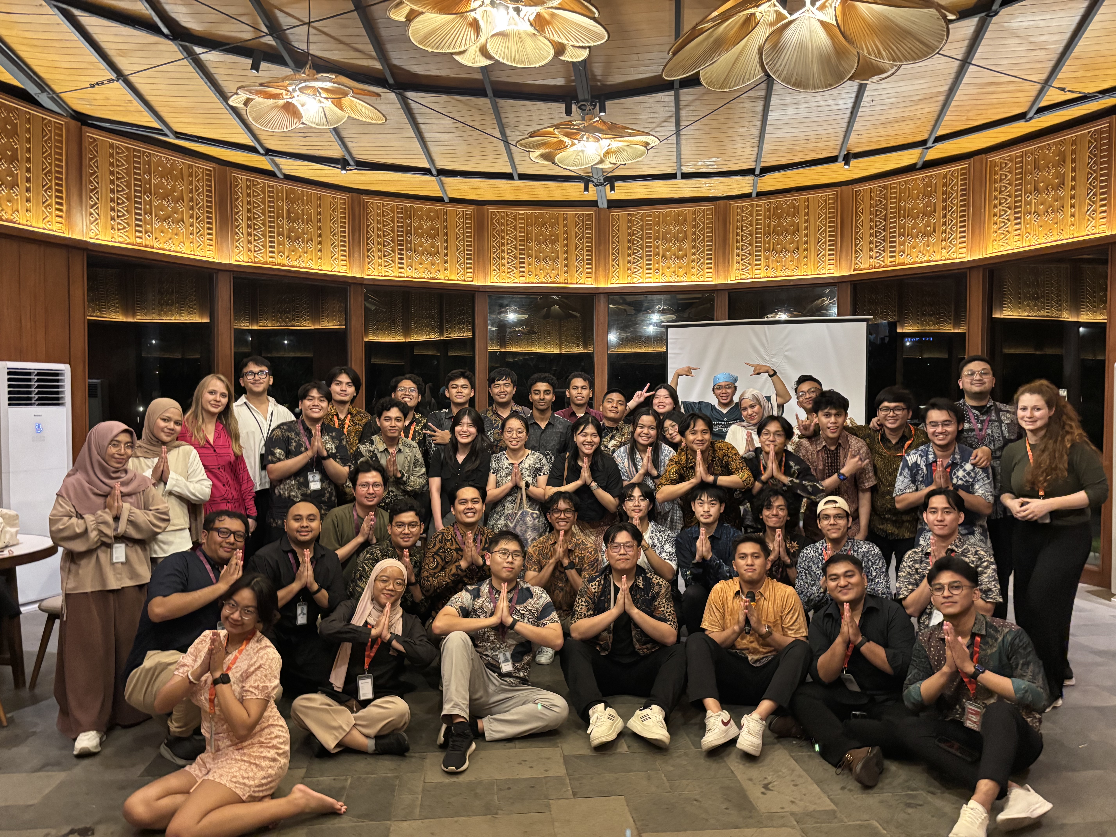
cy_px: 418
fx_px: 838
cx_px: 558
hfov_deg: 67.3
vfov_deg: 53.1
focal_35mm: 26
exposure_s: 1/25
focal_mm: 5.96
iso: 640
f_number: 1.6
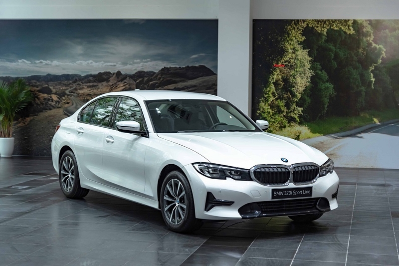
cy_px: 133
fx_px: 776
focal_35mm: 70
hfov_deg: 28.8
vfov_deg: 19.4
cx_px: 200
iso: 400
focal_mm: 70
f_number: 4
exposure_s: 1/125
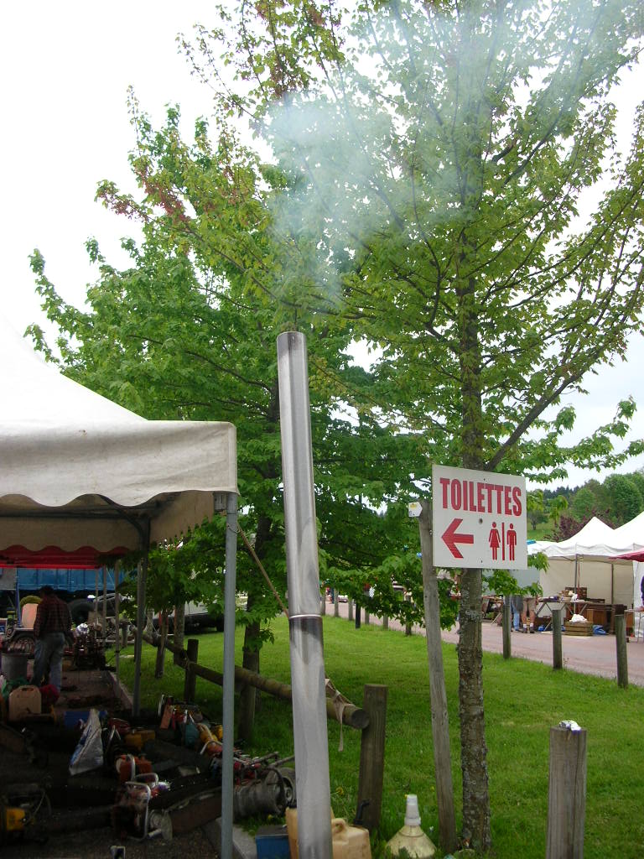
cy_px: 430
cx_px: 322
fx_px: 868
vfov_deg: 52.6
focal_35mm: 35
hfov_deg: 40.7
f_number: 2.8
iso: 50
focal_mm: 5.8
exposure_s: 1/361
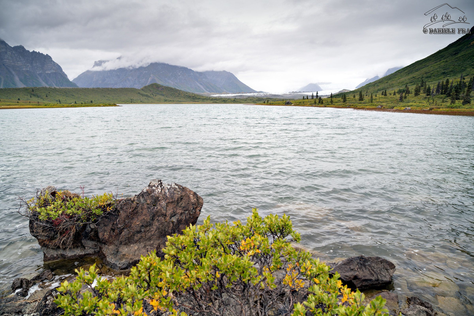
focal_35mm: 24
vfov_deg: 53.1
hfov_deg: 73.7
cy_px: 158
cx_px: 237
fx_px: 316
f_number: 5
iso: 100
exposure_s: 1/250
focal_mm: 24
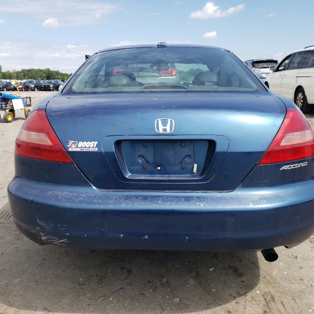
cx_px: 152
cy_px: 156
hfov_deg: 52.5
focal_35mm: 31
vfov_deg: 52.5
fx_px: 318
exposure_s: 1/2500
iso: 50
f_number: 1.5
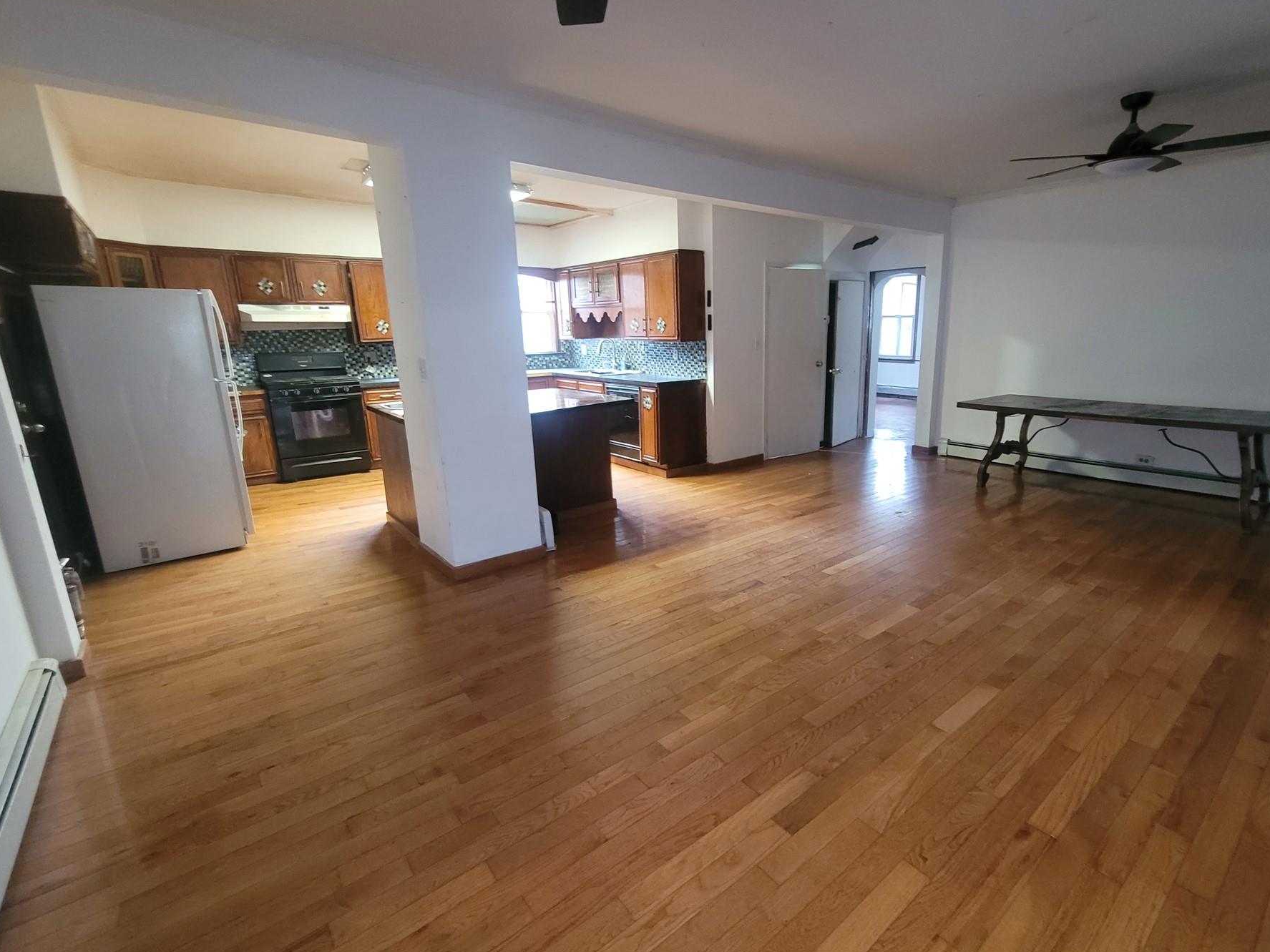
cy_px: 475
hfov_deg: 97.9
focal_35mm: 15
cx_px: 695
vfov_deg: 81.7
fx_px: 550
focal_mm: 2.2
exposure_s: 1/24
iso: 640
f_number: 2.2
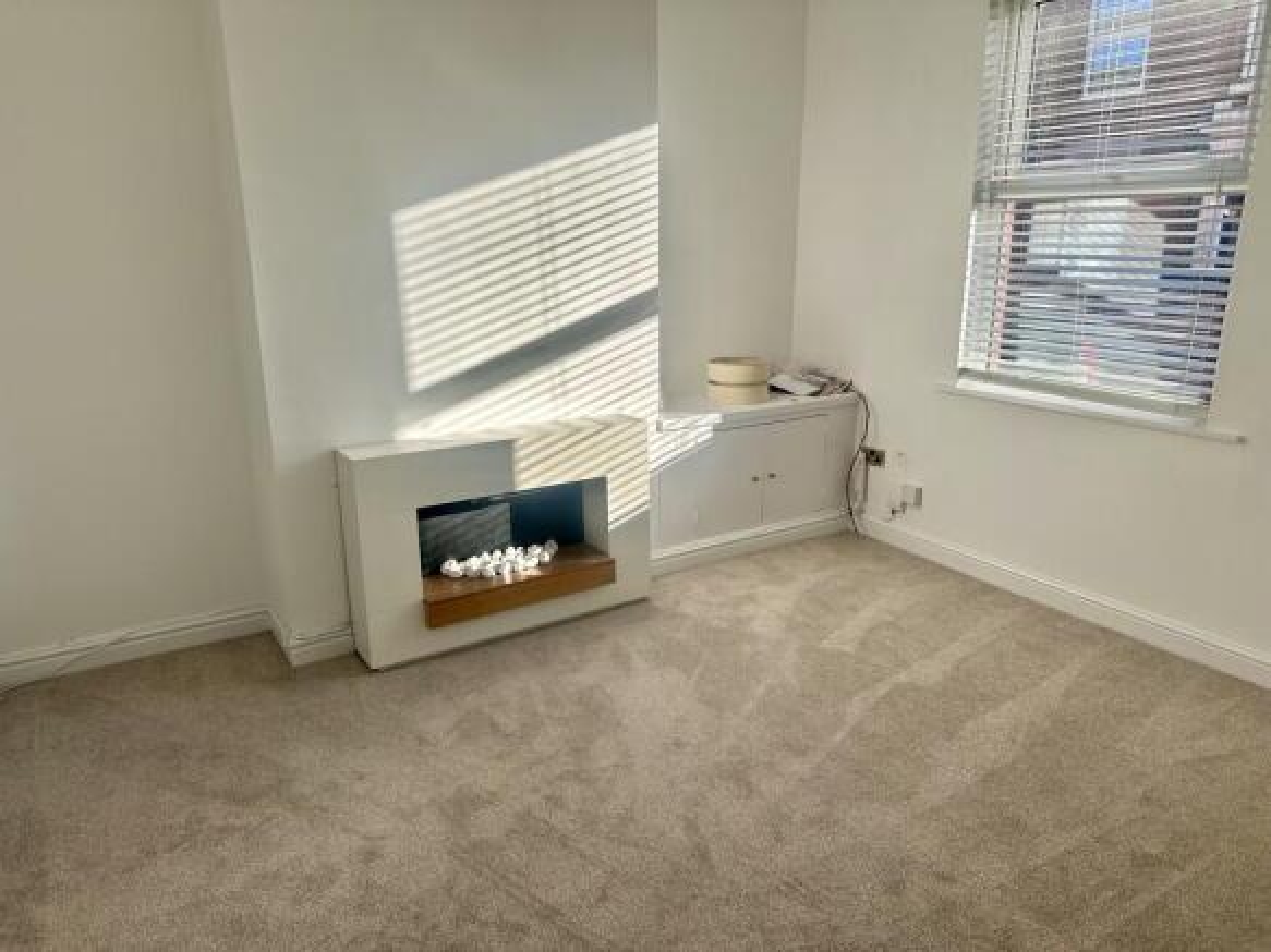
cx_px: 636
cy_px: 476
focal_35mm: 24
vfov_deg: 56.8
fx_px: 881
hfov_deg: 71.6
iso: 80
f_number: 1.78
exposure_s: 1/1517
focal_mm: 6.86
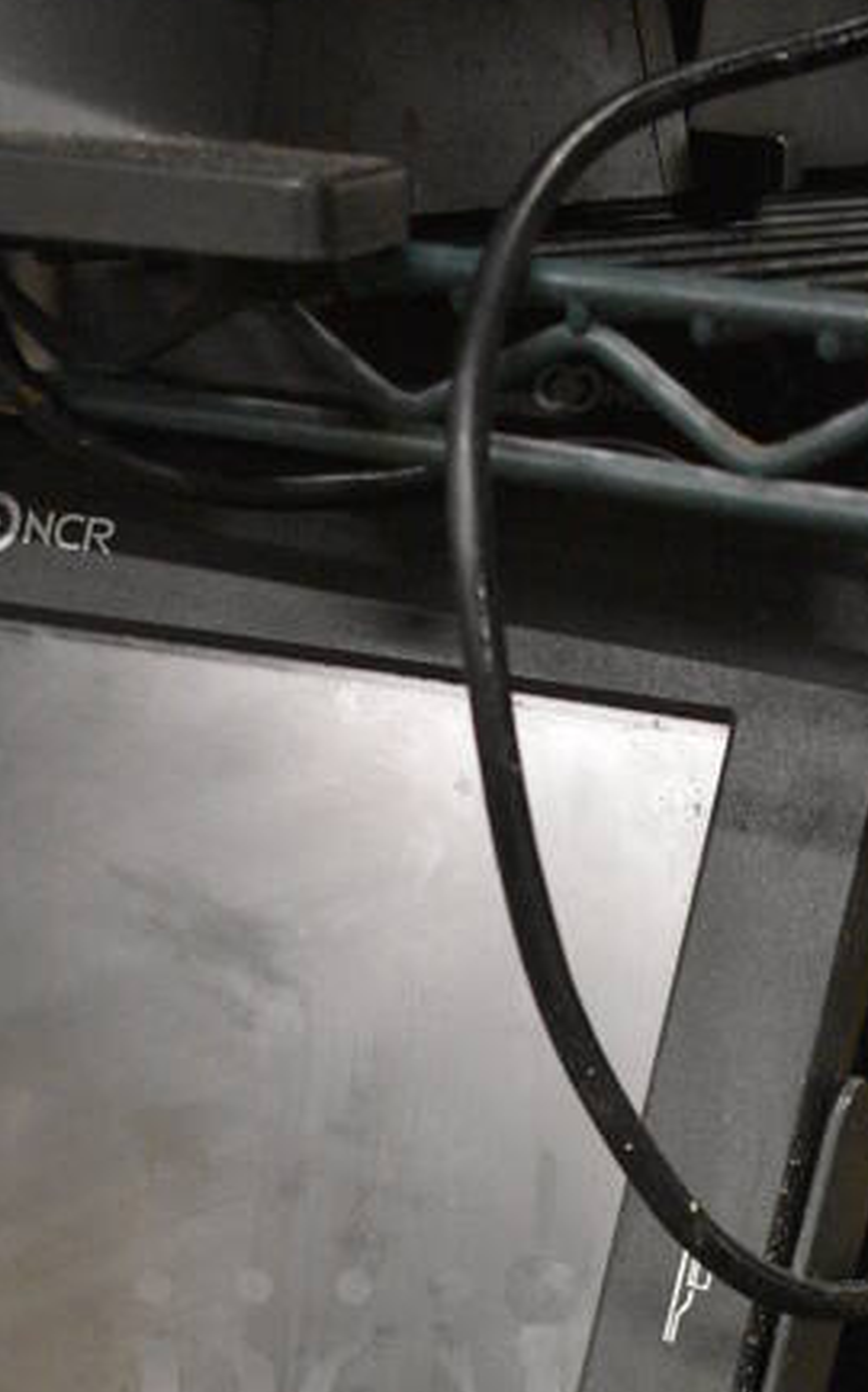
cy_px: 1419
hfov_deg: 18.3
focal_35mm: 71
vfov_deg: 27.2
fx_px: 2692
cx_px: 354
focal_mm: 22
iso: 4500
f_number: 3.8
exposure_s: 1/125
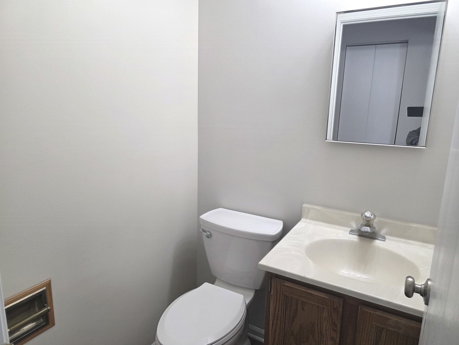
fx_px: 305
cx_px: 230
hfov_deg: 73.9
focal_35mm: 23
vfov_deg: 58.9
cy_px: 172
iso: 160
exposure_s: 1/120
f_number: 1.7
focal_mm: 6.3
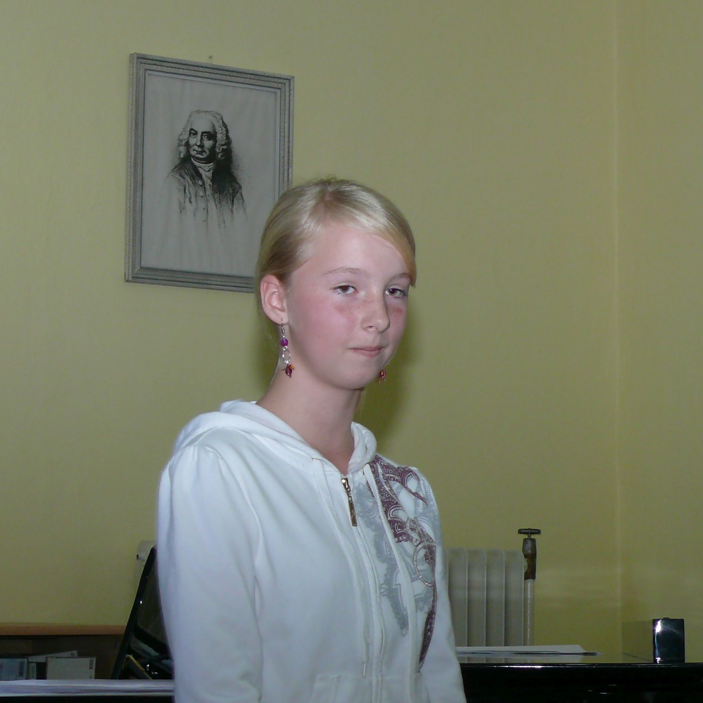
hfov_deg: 14.4
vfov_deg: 14.4
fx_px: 2780
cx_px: 381
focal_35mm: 121
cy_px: 351
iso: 100
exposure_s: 1/30
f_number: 4
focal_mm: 13.4
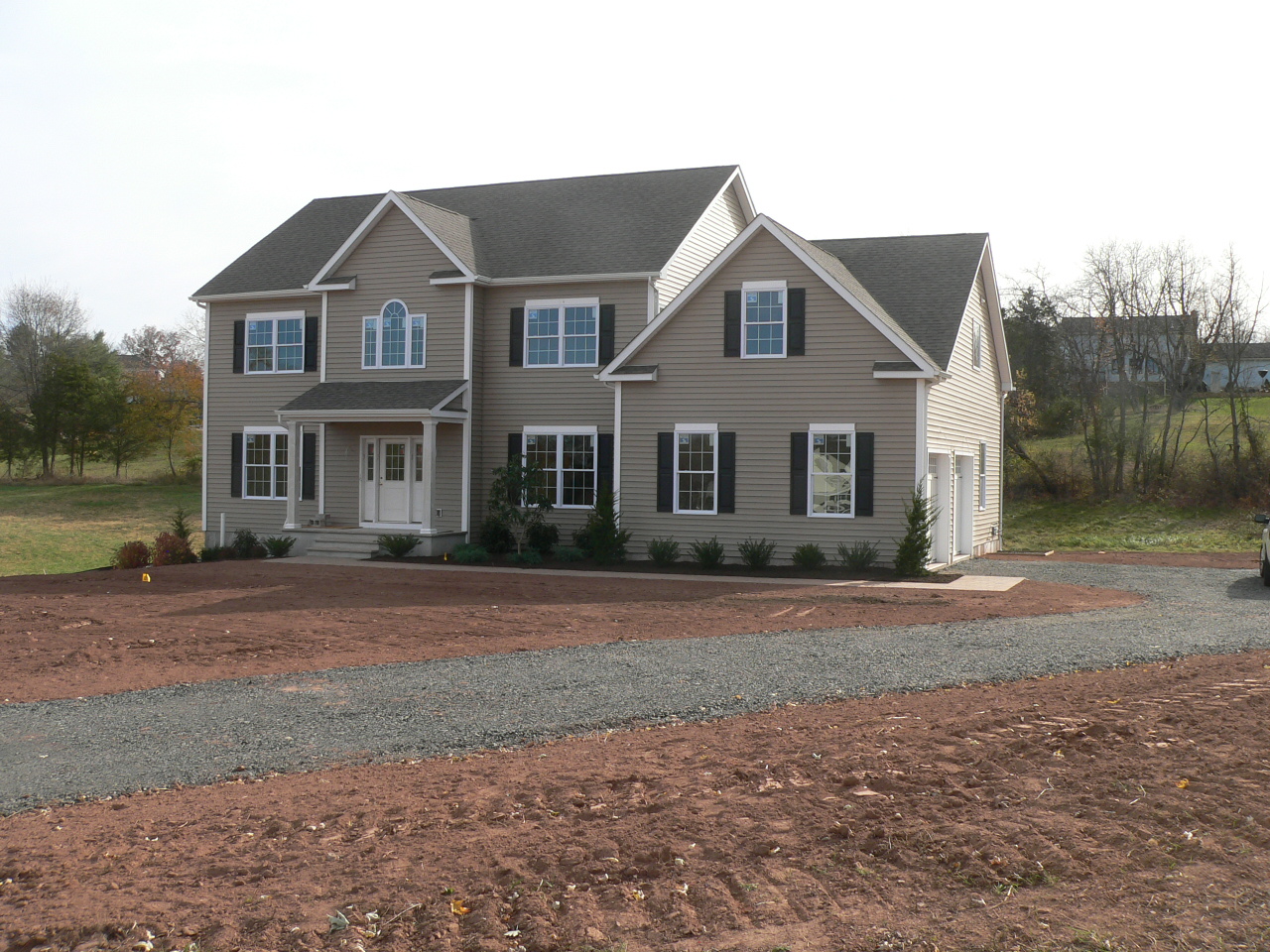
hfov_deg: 51.4
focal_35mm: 36
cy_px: 476
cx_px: 635
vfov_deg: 39.7
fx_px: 1321
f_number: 4
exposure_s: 1/400
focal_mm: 6
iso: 80
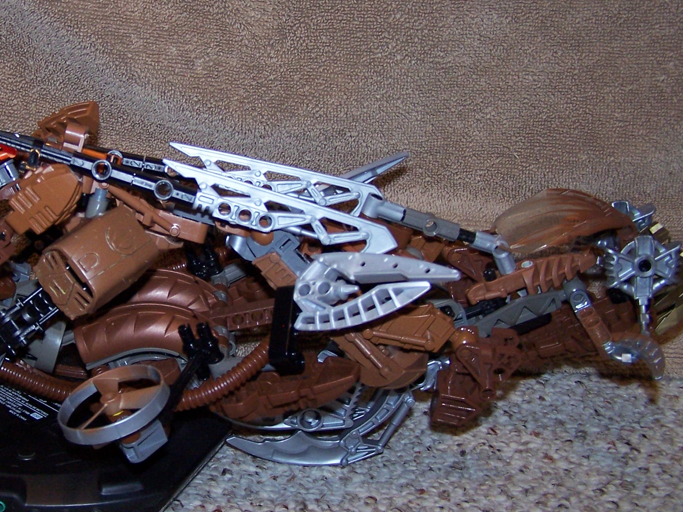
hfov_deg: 32.2
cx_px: 191
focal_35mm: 59
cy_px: 238
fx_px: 1164
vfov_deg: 24.8
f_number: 2.8
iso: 140
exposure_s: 1/60
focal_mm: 6.3
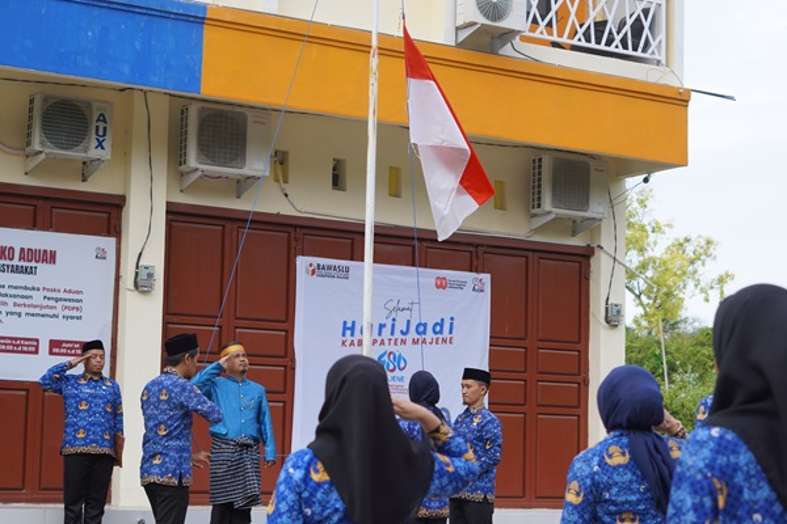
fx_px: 1639
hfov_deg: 27.0
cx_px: 394
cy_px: 262
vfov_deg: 18.2
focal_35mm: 75
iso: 100
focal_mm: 50
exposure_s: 1/200
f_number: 4
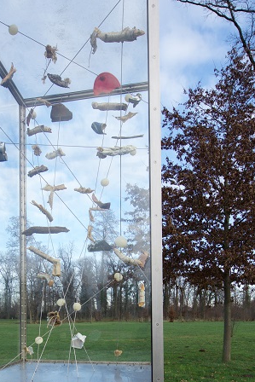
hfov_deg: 40.6
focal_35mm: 32
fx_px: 340
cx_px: 82
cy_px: 310
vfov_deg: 54.3
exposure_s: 1/125
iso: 100
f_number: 6.3
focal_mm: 14
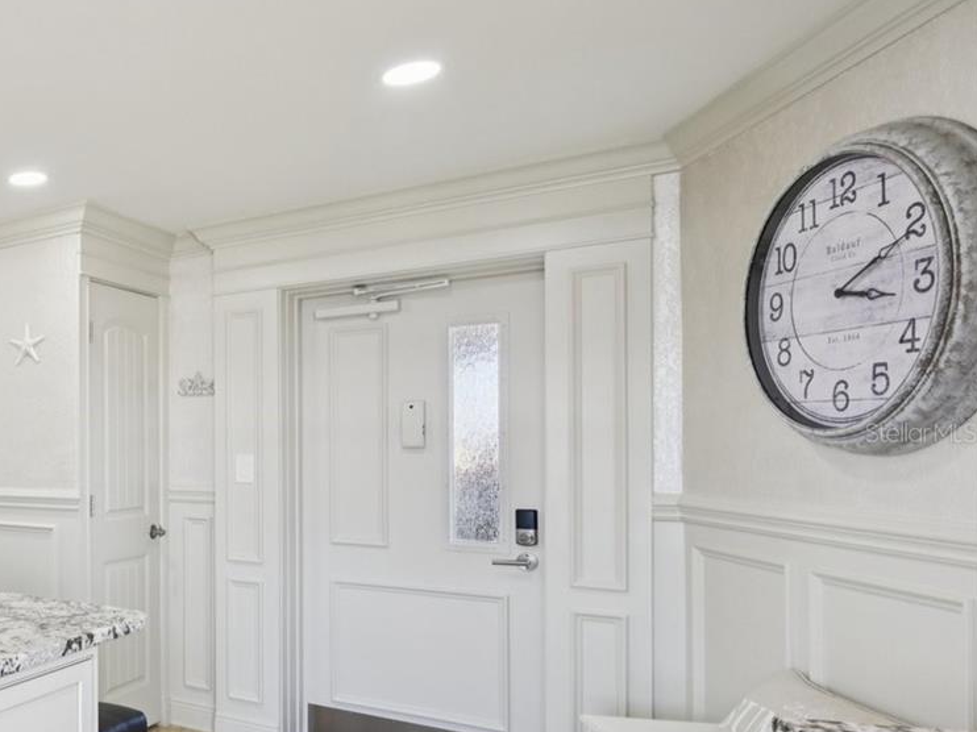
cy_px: 432
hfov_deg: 47.1
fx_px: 818
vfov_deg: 48.0
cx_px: -71
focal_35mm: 29
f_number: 8
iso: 400
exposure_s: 1/60
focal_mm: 14
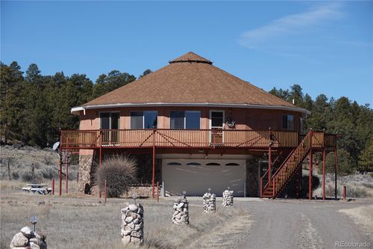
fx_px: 1108
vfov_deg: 12.8
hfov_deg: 19.1
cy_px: 124
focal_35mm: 107
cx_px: 186
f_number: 4
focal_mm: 39.42
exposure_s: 1/1250
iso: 100
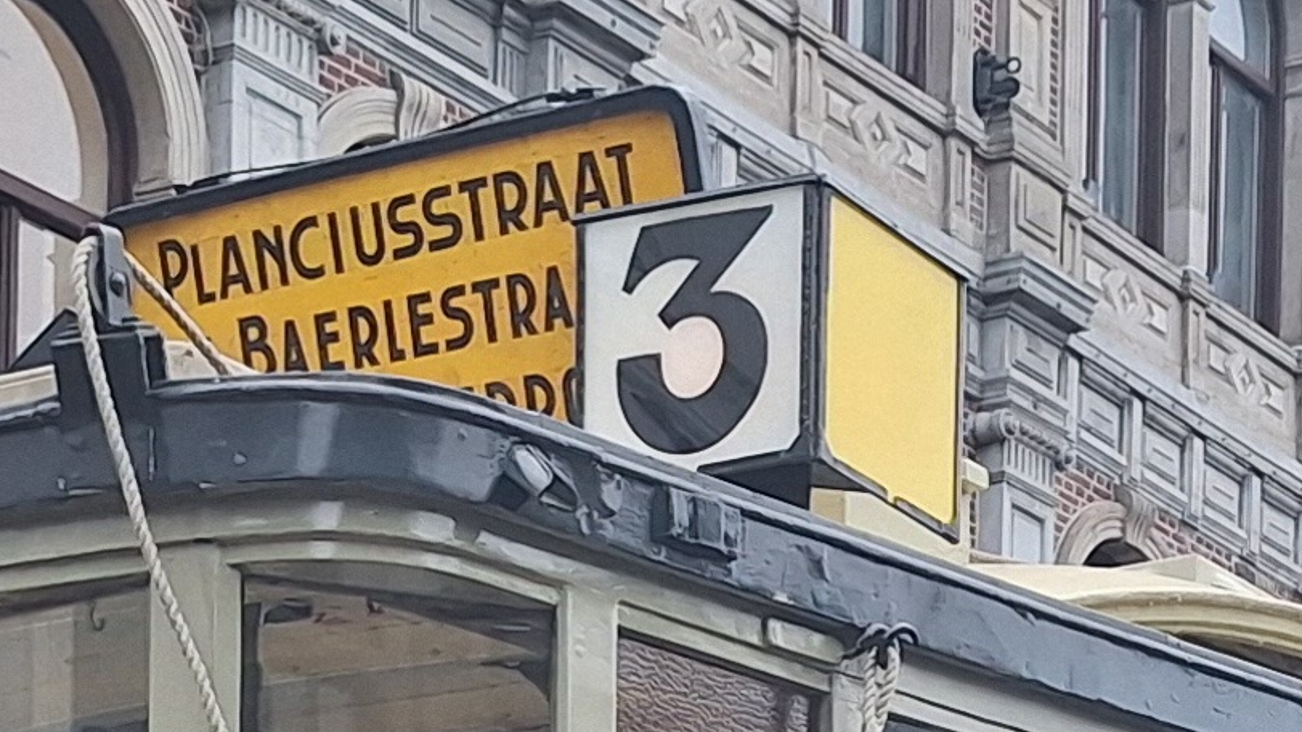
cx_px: 973
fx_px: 4350
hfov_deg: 16.9
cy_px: 1556
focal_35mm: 126
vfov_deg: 9.0
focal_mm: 5.54
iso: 40
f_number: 1.8
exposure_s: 1/431
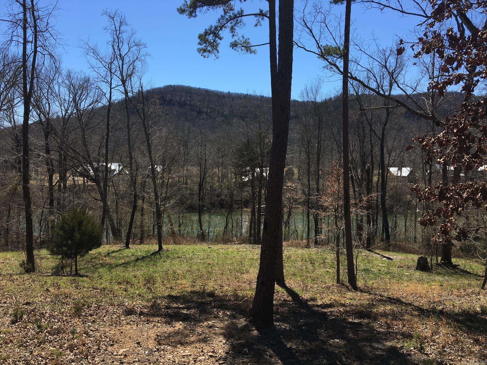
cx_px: 244
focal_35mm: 29
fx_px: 408
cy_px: 182
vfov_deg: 48.2
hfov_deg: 61.7
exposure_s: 1/1508
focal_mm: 4.15
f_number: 2.2
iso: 25
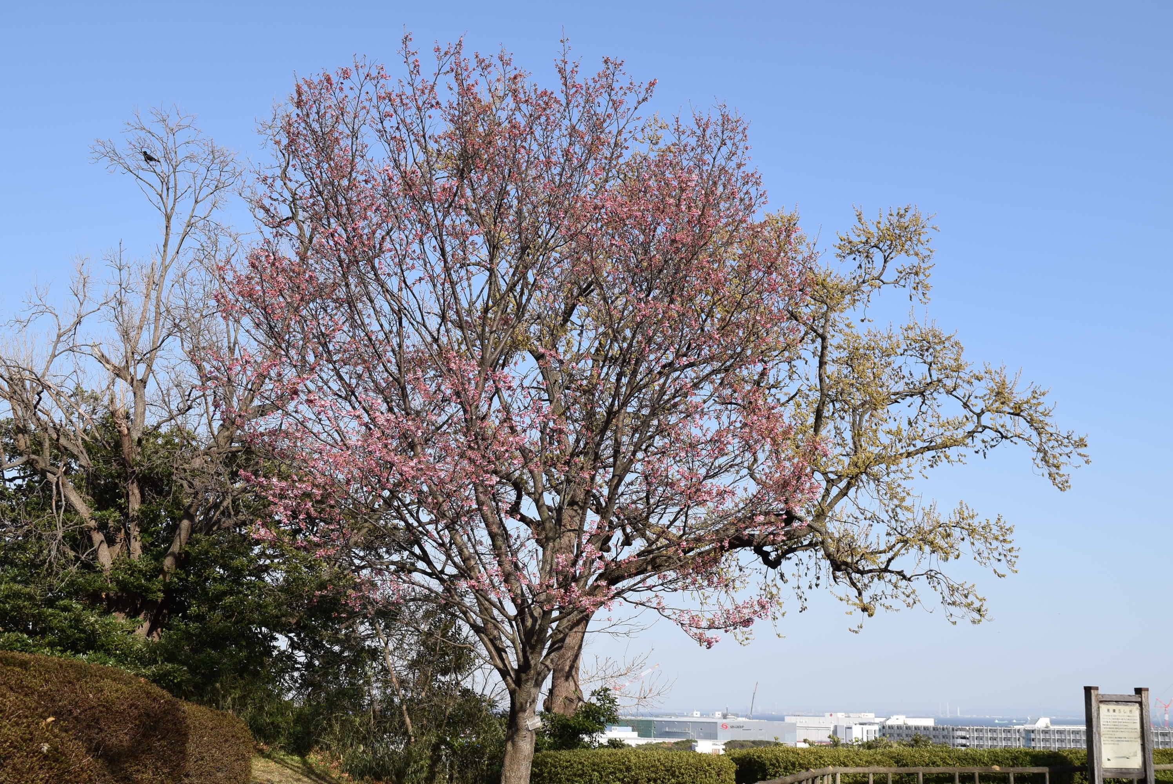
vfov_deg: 35.6
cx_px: 586
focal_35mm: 38
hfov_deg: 51.2
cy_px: 392
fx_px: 1223
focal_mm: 25
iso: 200
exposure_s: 1/400
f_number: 8
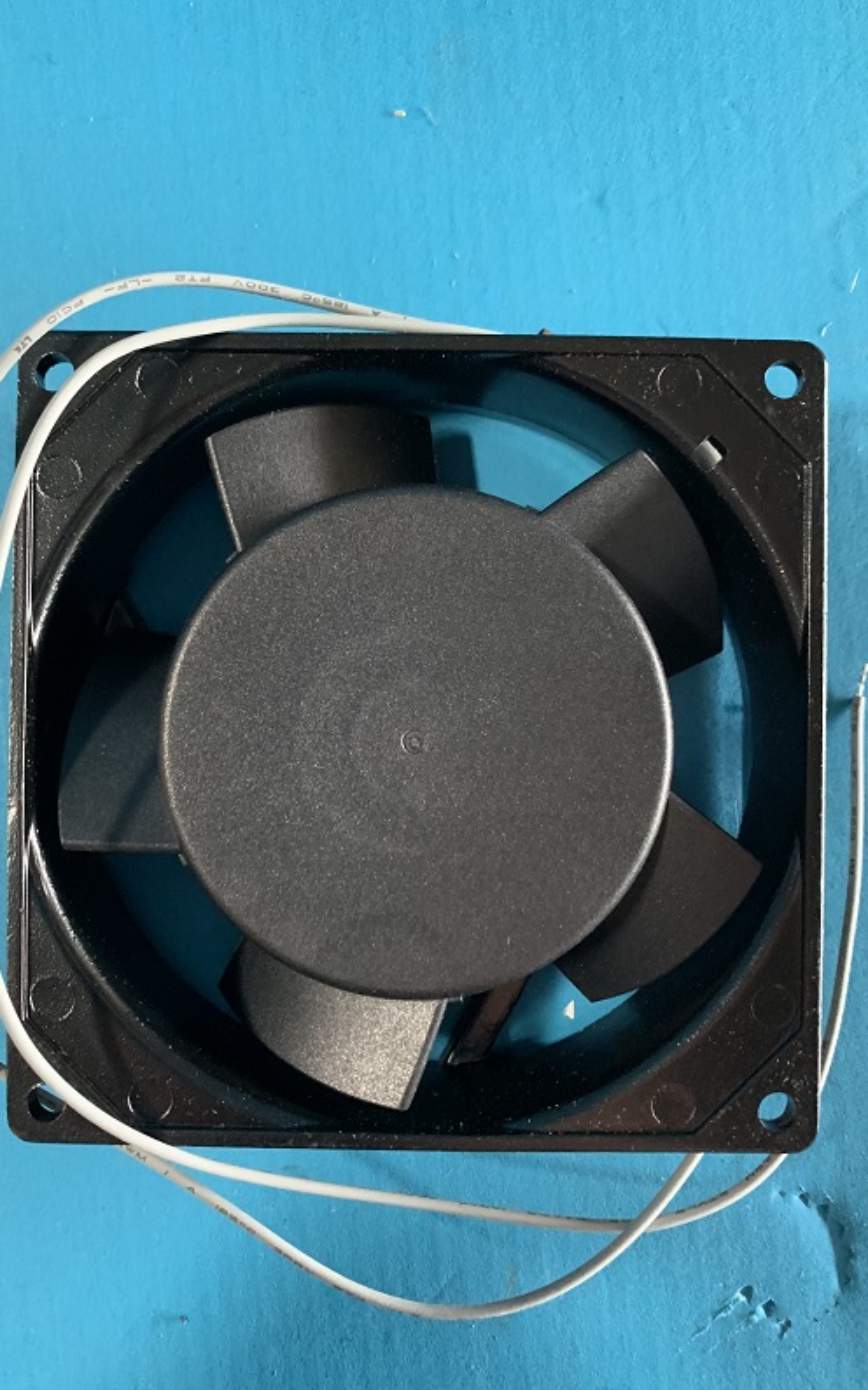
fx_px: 1060
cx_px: 417
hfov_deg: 44.5
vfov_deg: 66.5
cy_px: 703
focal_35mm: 28
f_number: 1.8
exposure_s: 1/37
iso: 400
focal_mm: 4.25
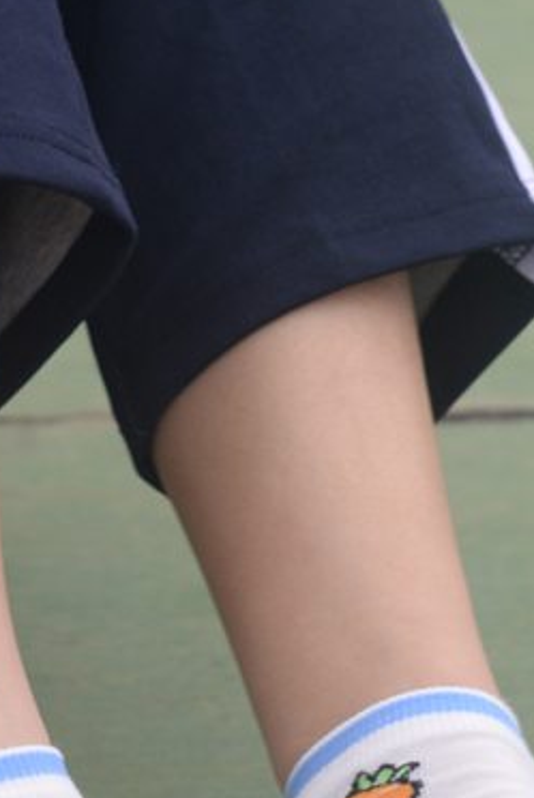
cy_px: -340
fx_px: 4060
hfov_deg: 7.5
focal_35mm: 183
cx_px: 58
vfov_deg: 10.9
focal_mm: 35
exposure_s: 1/250
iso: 250
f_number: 5
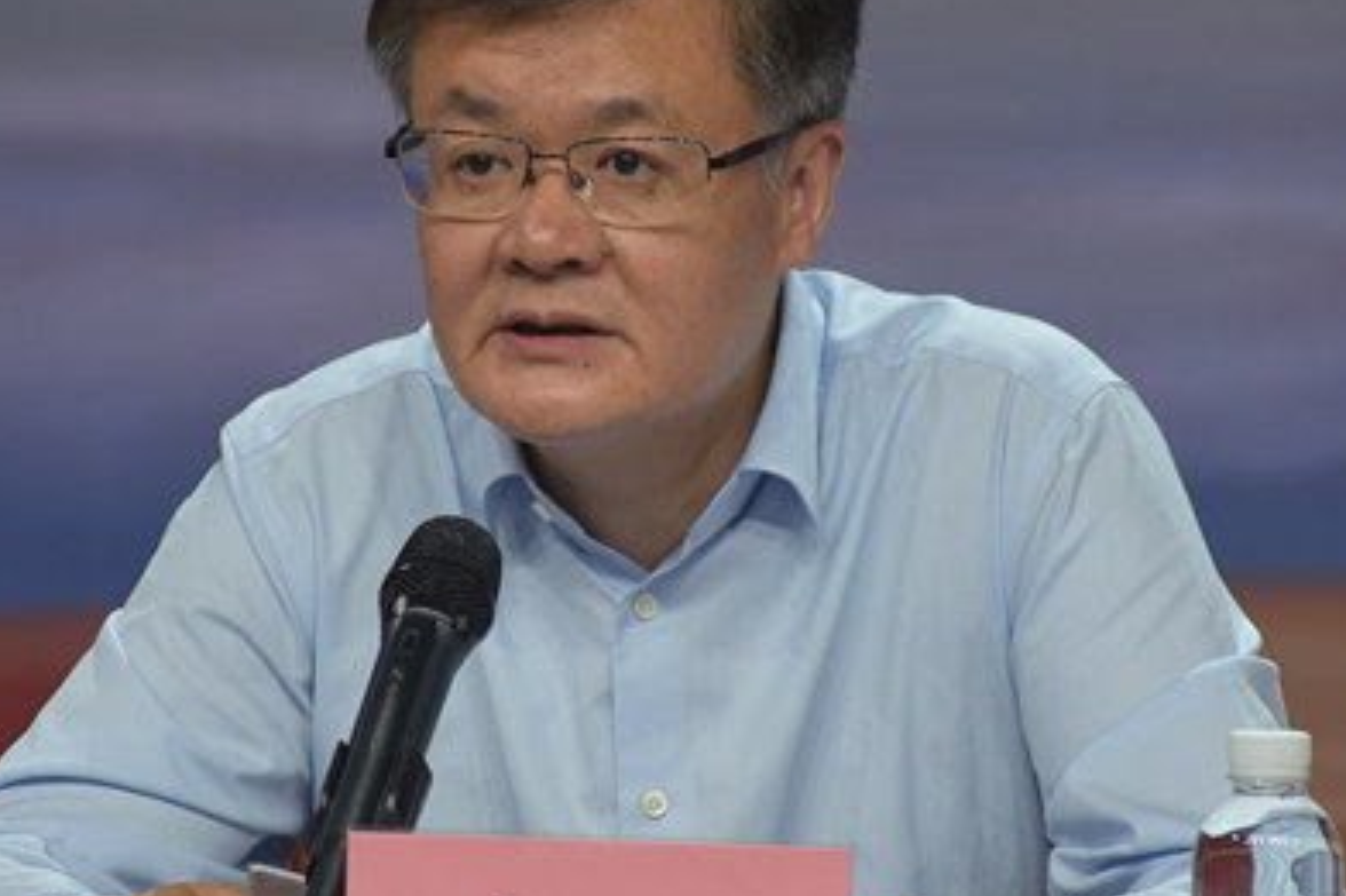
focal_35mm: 429
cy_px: 403
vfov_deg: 3.2
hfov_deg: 4.8
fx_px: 16032
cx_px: 570
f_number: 5.6
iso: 800
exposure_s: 1/250
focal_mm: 140
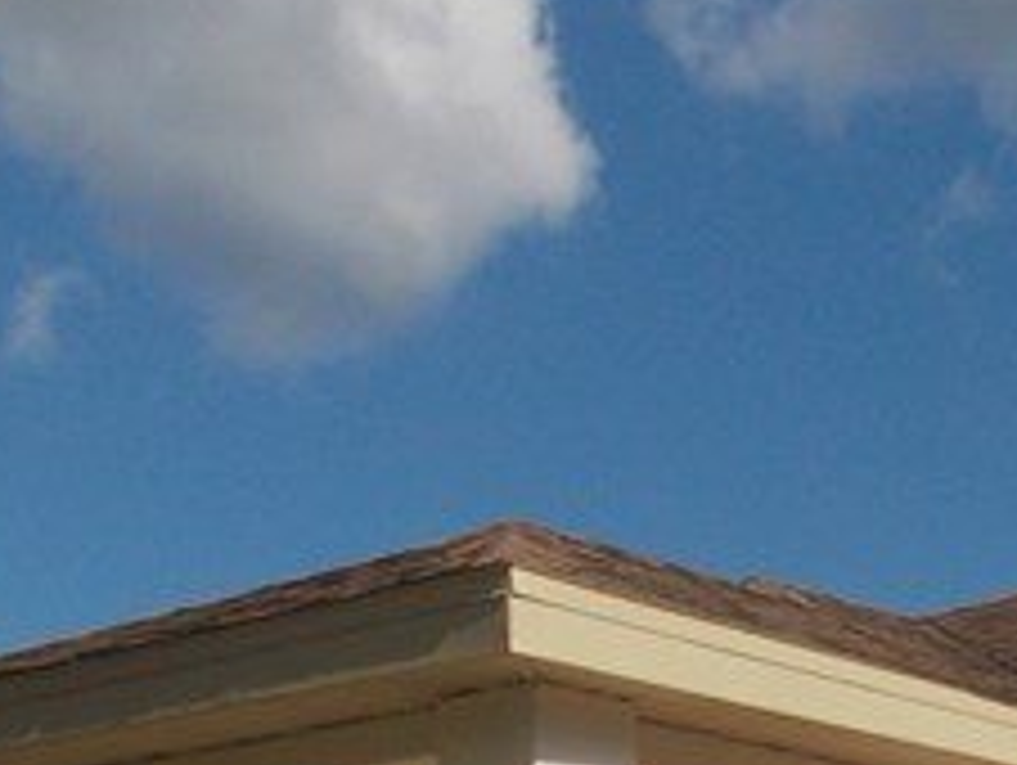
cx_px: 1017
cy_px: 1192
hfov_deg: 18.4
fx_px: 3059
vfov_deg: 13.3
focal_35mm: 104
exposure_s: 1/250
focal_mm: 4
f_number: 9.9
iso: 80
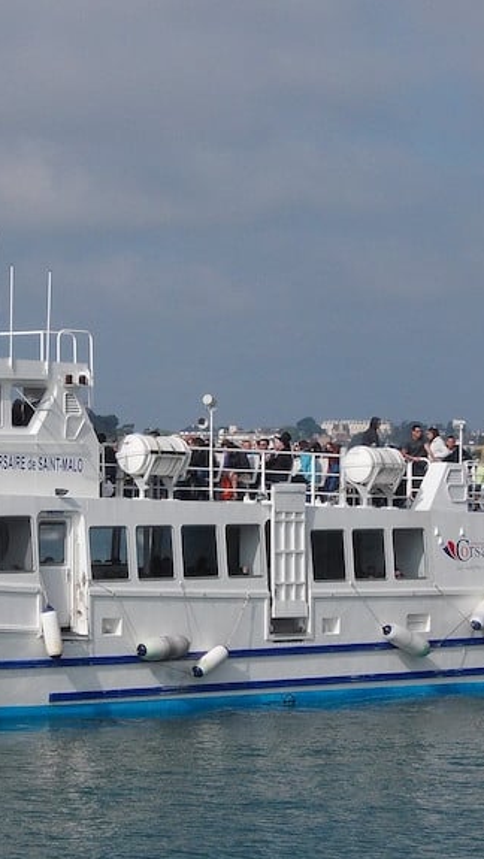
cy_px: 477
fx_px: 3623
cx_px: 64
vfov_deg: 13.5
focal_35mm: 159
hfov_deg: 7.6
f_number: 9.6
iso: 80
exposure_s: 1/250
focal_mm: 11.6
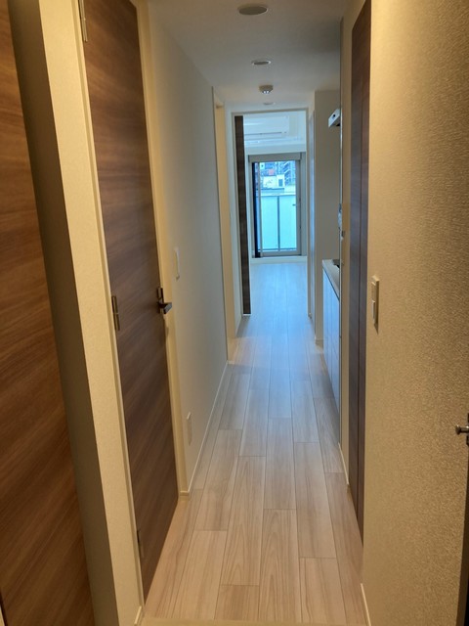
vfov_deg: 63.4
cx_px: 234
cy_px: 313
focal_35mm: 28
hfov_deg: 49.7
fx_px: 506
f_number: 1.8
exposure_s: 1/50
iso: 64
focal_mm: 3.99
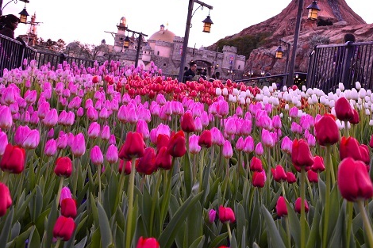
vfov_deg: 27.5
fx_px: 507
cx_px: 246
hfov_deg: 39.9
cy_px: 101
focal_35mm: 49
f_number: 5.6
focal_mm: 24
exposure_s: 1/60
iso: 400
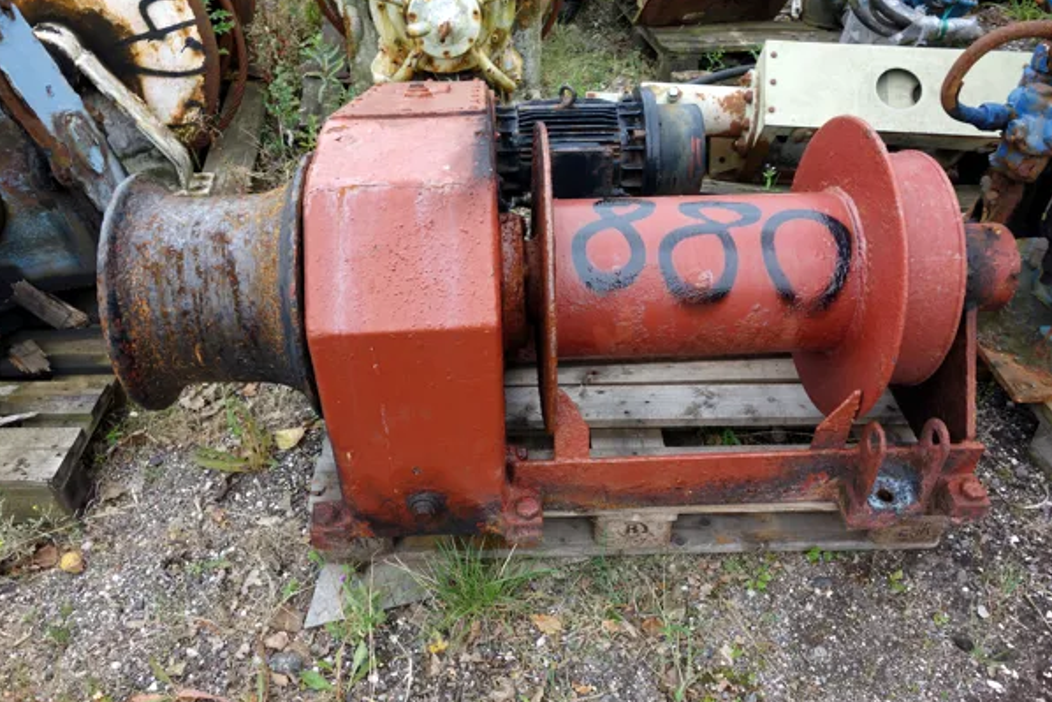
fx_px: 848
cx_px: 526
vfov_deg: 45.0
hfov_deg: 63.6
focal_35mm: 29
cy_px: 351
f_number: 5.6
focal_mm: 10.4
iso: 125
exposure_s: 1/100
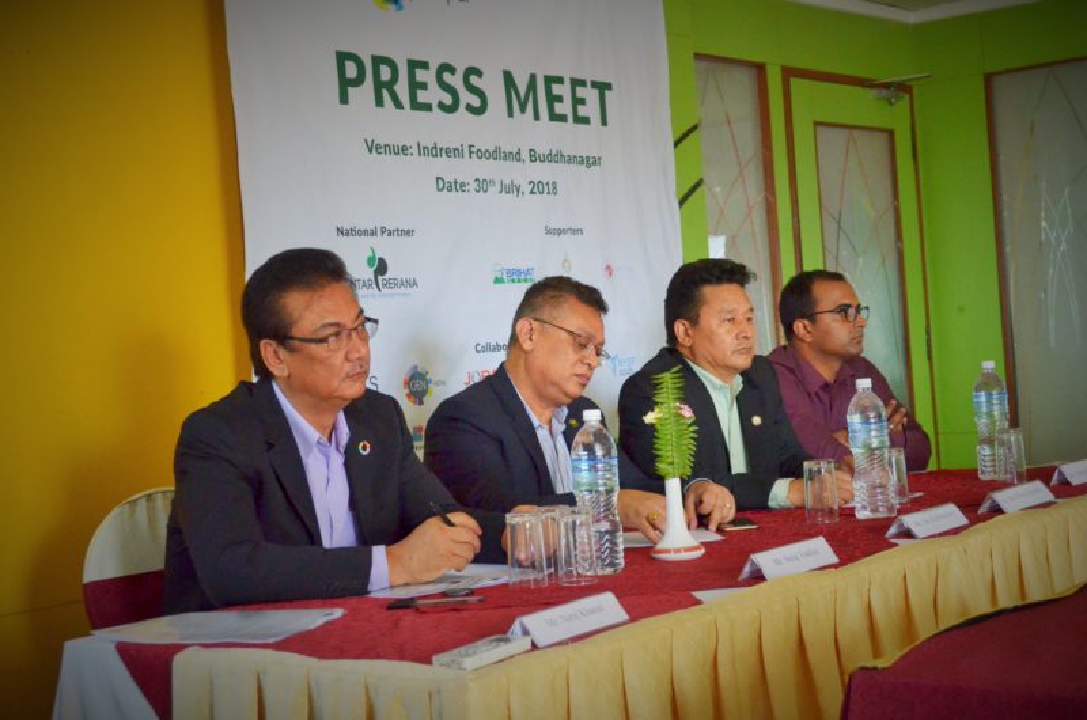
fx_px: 1627
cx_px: 544
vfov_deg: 25.0
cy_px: 360
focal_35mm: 54
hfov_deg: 36.9
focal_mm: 36
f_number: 5
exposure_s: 1/100
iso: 1600
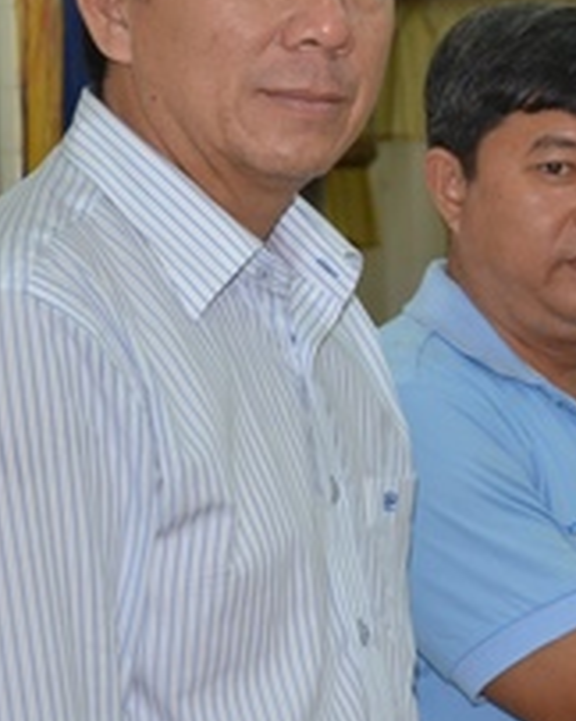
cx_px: 971
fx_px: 3265
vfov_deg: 12.6
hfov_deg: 9.7
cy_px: 282
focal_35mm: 153
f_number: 5
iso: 1000
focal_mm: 34
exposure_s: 1/60
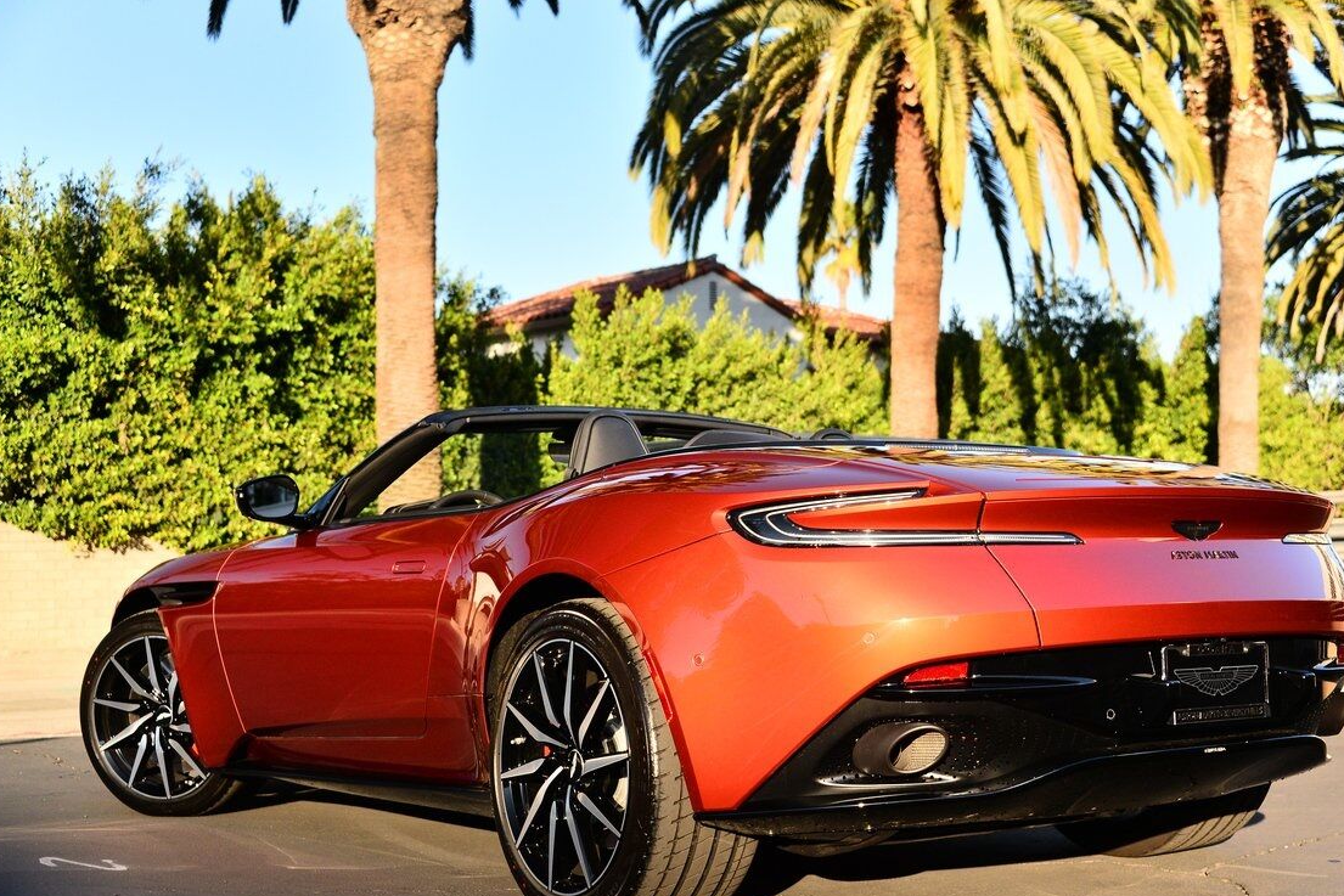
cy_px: 467
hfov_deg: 40.3
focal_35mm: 49
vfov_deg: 27.5
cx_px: 716
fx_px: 1829
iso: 640
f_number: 4.2
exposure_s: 1/1000
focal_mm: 45
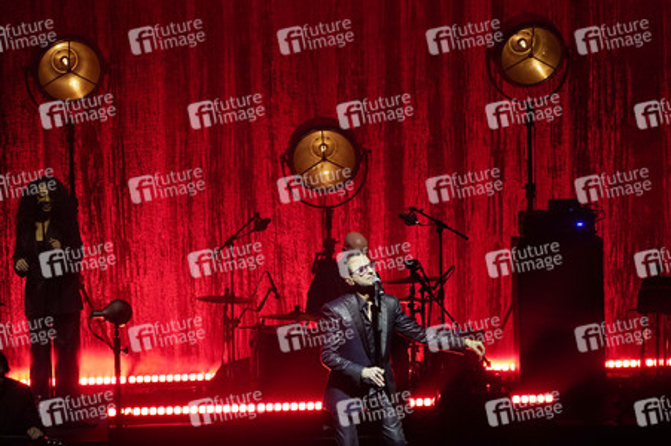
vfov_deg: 6.6
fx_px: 3855
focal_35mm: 207
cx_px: 336
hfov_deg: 9.9
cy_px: 223
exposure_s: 1/320
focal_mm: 207
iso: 4000
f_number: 6.3
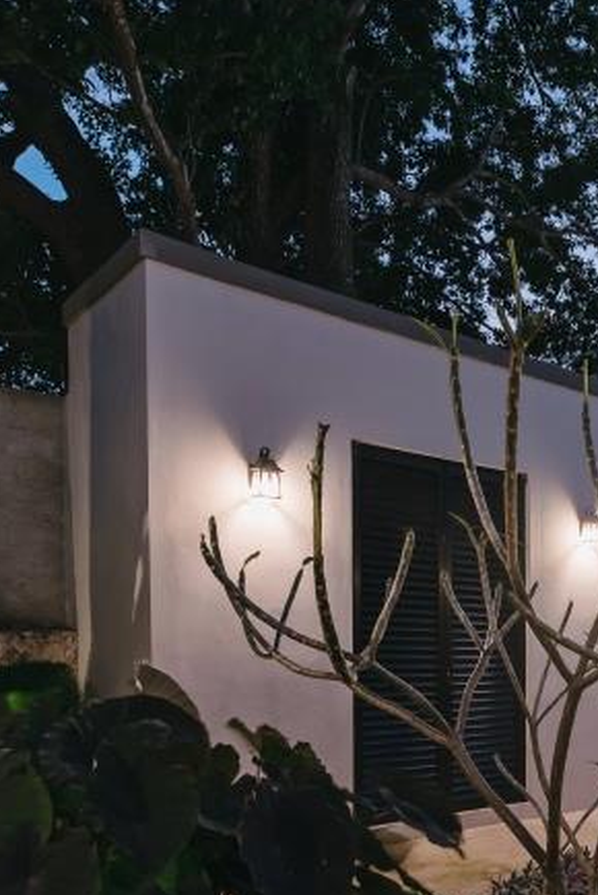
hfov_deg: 32.2
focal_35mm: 33
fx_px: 821
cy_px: 655
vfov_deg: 54.9
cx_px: 742
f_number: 9
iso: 250
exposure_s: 1/3
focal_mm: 14
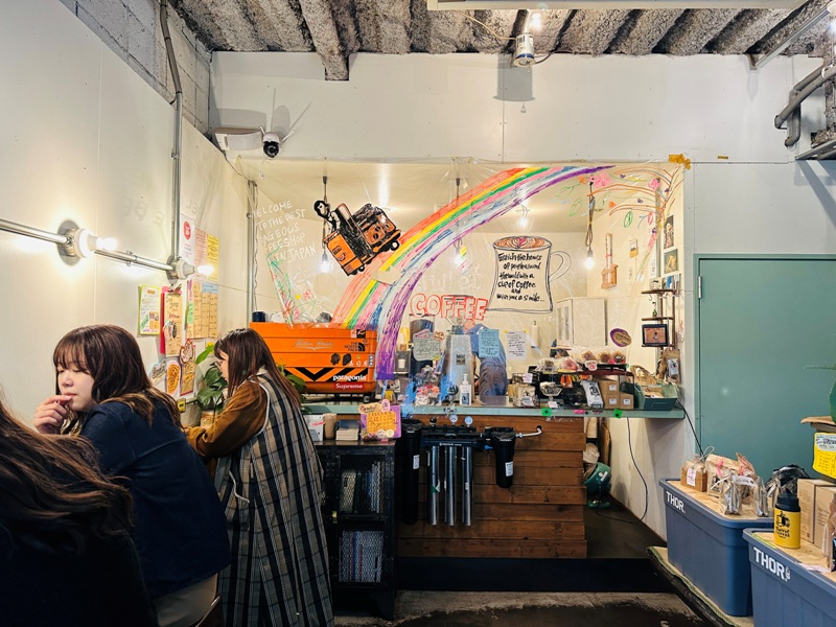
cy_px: 314
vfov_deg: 56.8
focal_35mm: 24
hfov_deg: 71.6
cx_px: 418
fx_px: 580
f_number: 1.78
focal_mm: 6.86
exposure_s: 1/92
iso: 250
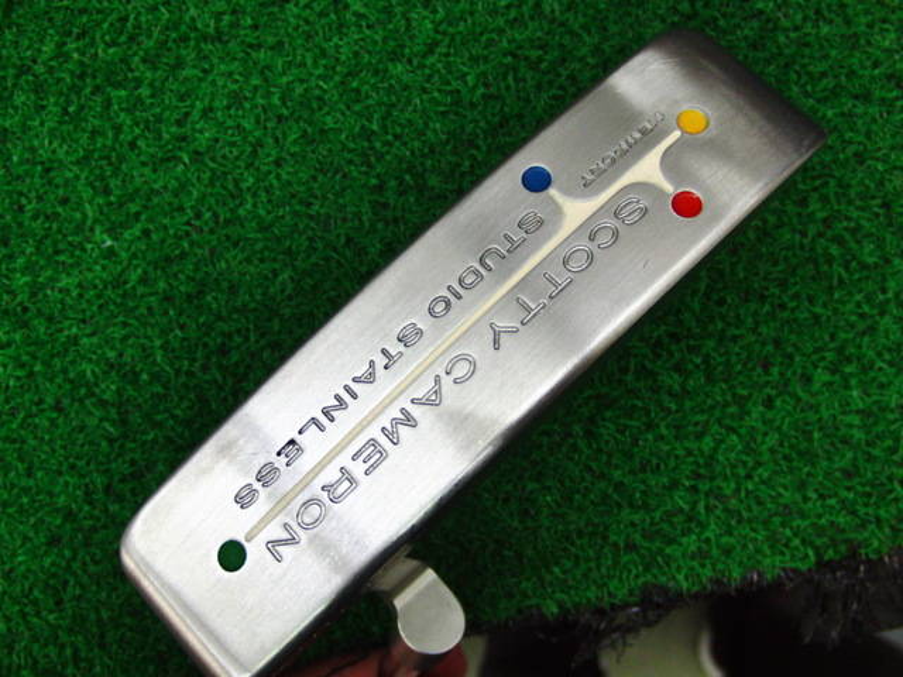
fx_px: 965
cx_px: 452
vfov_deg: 38.7
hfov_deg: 50.1
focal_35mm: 37
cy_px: 338
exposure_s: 1/80
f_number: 3.6
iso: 250
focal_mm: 6.42
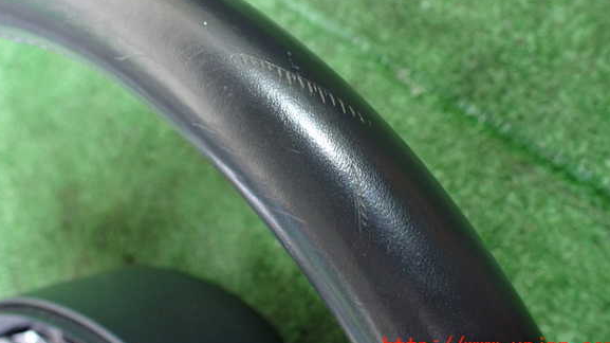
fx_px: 550
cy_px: 123
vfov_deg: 34.4
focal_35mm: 34
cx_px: 304
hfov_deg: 58.0
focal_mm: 5.4
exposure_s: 1/30
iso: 1000
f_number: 2.3
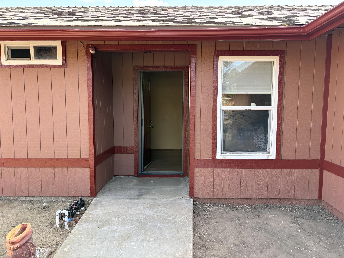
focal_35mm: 26
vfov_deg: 53.1
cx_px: 172
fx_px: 258
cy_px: 129
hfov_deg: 67.3
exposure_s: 1/276
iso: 40
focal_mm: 5.96
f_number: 1.6
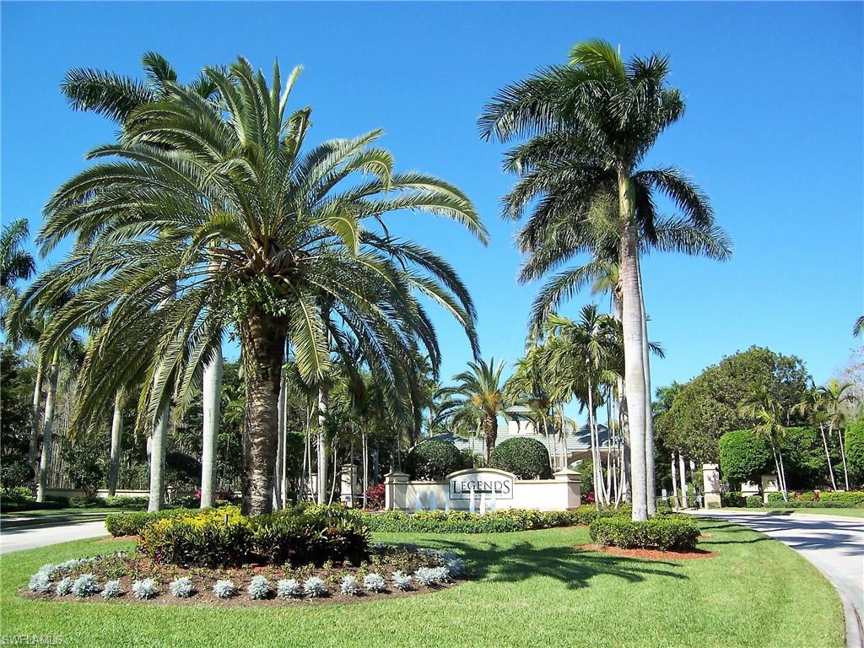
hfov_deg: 55.4
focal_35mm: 33
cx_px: 432
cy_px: 324
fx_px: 824
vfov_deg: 42.9
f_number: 4
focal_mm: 5.5
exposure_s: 1/500
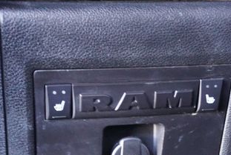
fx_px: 475
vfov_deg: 18.1
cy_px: 146
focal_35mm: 74
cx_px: 106
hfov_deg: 27.3
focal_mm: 24
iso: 6400
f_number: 4.5
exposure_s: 1/20
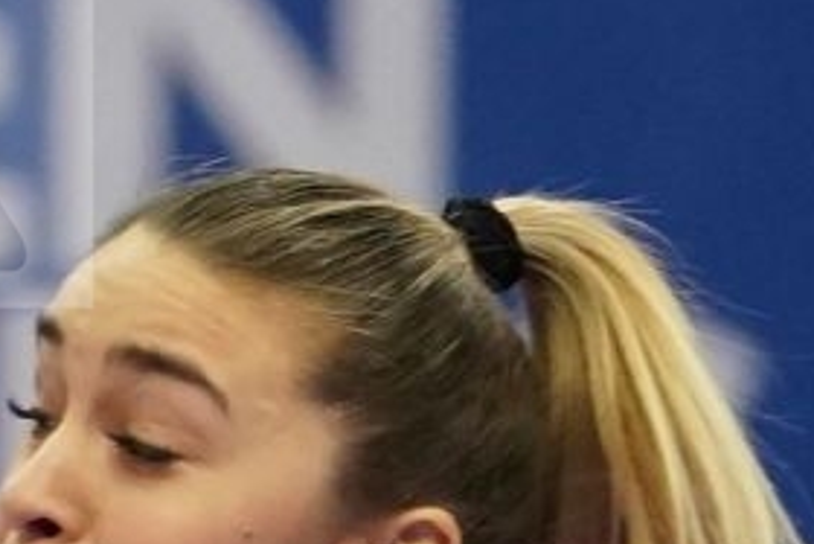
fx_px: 24839
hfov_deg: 1.9
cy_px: 1073
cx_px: -177
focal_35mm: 1098
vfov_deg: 1.3
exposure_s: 1/1000
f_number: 2.8
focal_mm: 114
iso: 3200
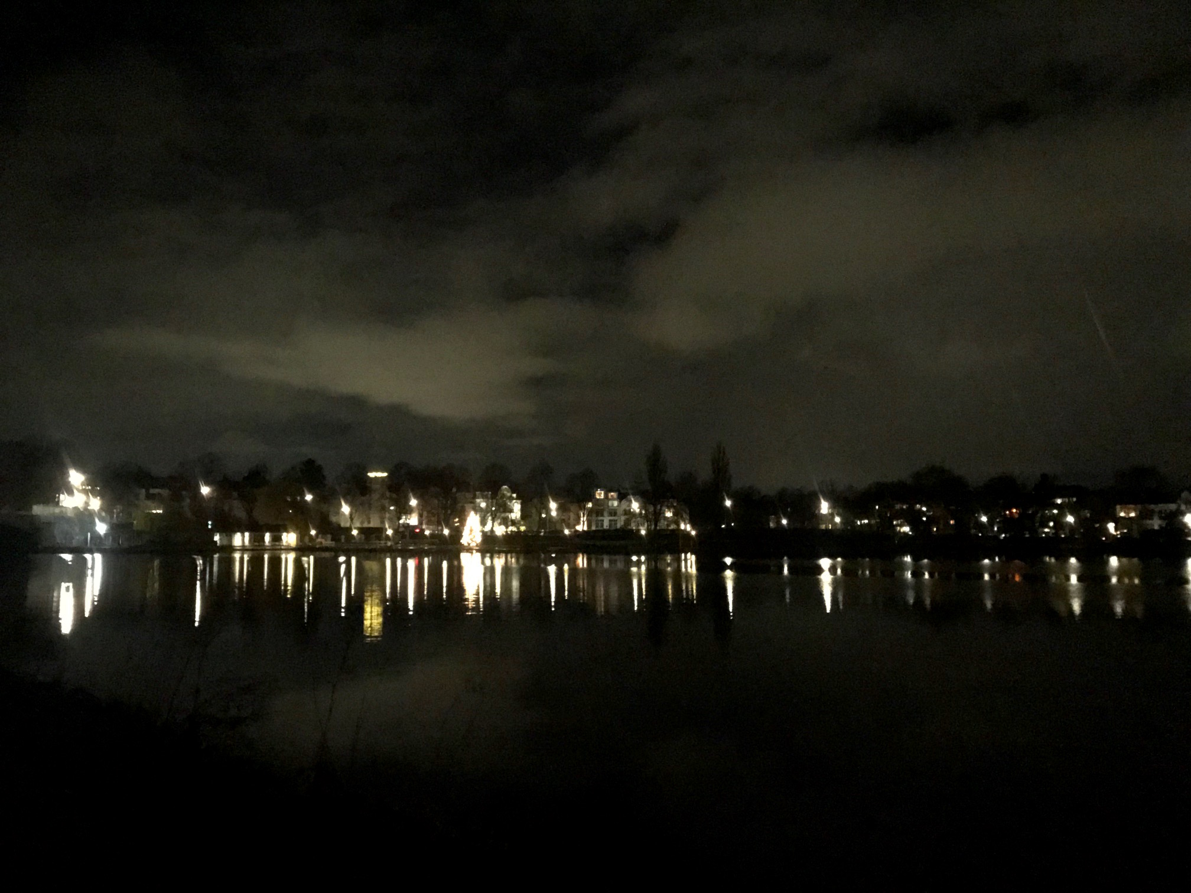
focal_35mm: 28
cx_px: 596
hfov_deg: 63.4
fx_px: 963
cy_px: 446
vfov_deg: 49.7
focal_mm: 3.99
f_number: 1.8
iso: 1600
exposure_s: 1/4
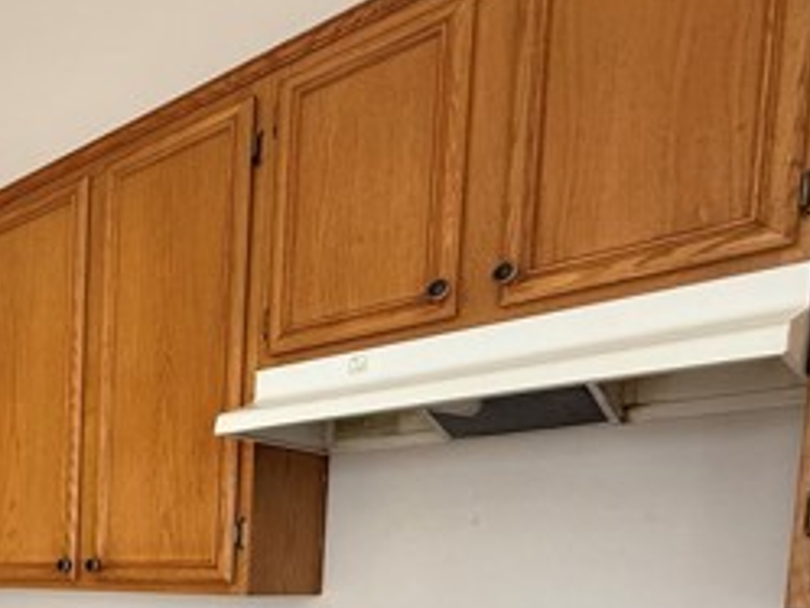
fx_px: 843
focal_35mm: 36
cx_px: -104
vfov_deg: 35.1
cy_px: 637
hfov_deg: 40.3
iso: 160
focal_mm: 2.22
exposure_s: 1/99
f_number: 2.2
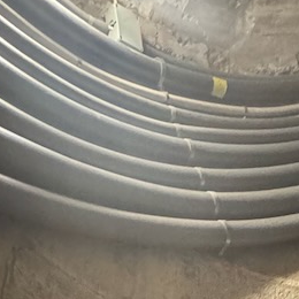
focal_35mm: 61
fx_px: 596
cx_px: 191
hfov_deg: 28.0
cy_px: 560
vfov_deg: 19.6
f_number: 2.2
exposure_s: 1/25
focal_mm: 2.22
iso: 1000
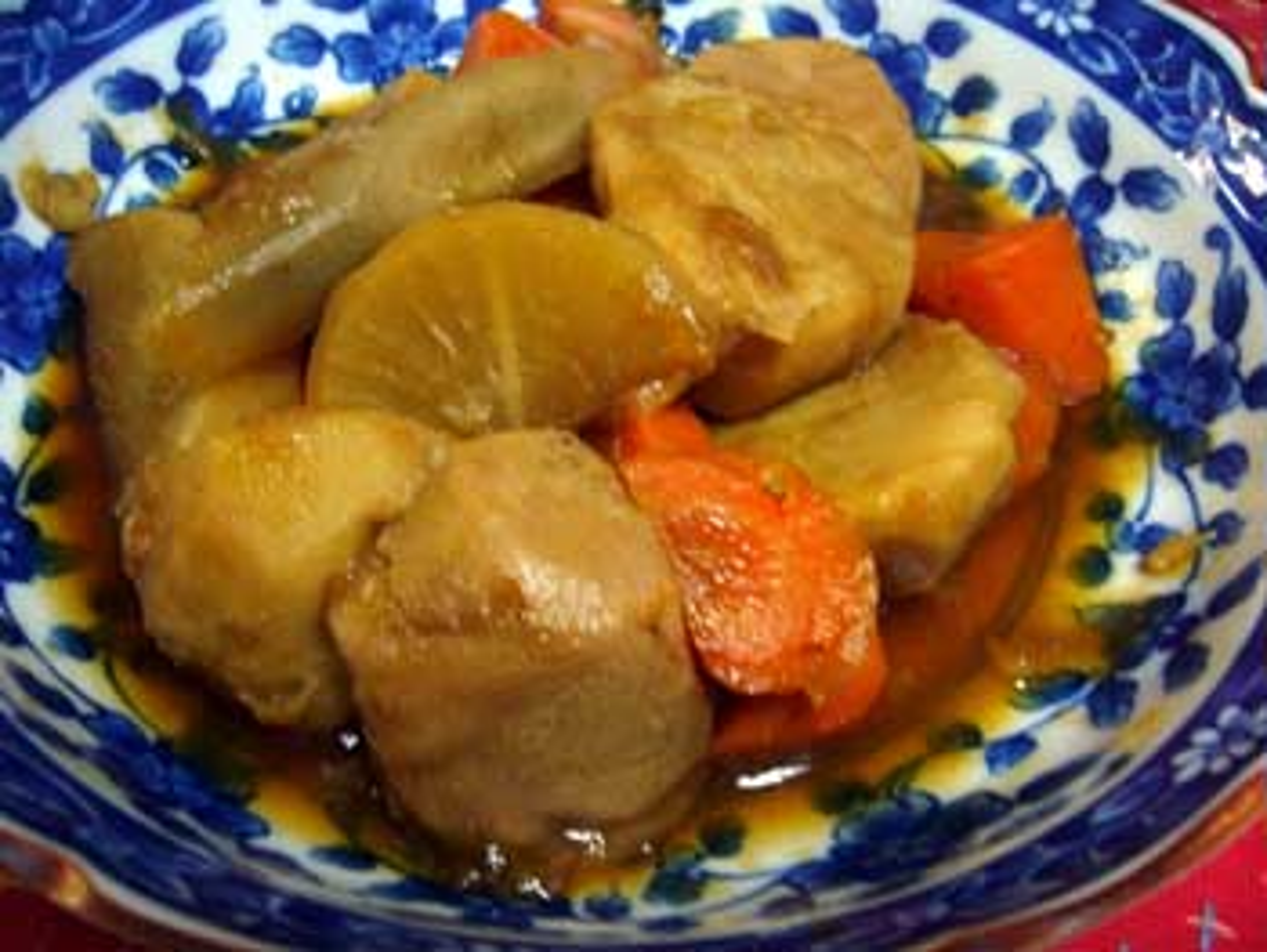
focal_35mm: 35
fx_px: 1282
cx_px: 634
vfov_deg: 40.7
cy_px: 476
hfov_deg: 52.6
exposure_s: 1/8
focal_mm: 5.8
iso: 80
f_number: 2.8
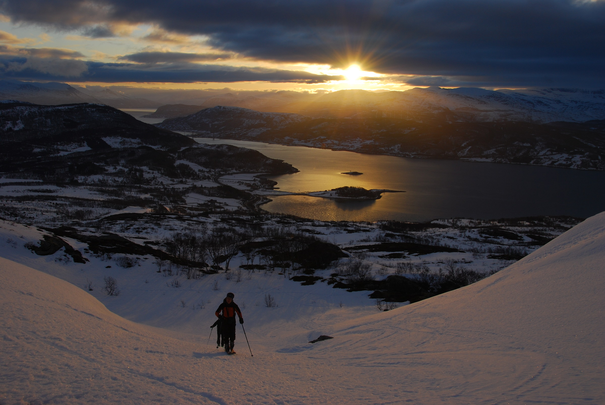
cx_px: 302
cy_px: 202
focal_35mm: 36
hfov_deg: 53.1
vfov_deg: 37.0
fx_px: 606
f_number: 10
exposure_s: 1/160
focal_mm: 24
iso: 100
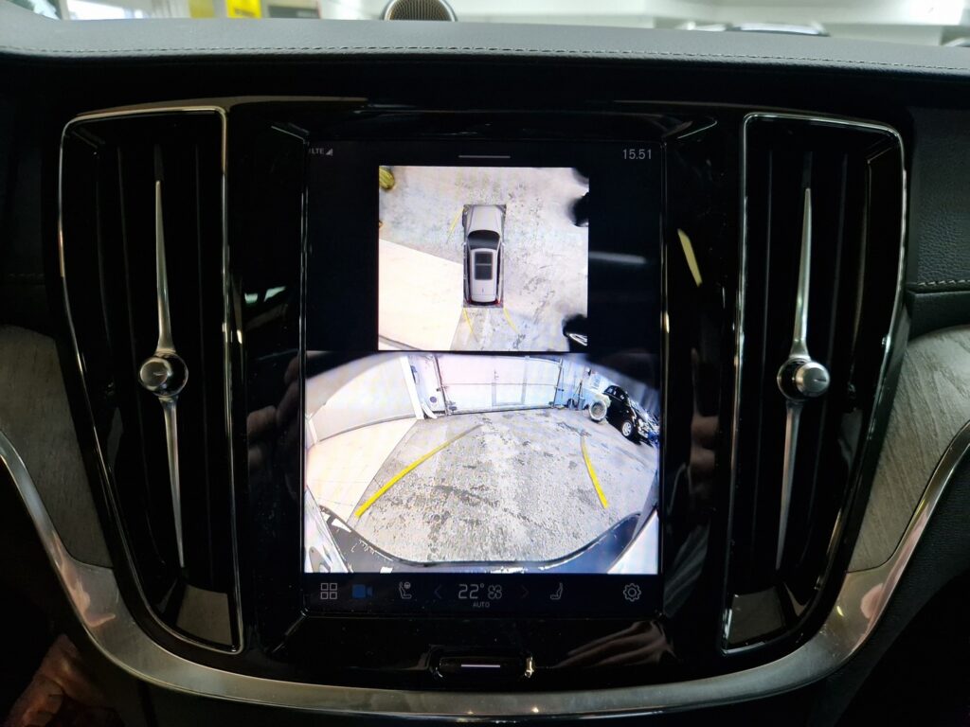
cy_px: 364
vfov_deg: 58.9
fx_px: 644
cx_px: 485
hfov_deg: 73.9
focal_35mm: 23
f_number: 1.8
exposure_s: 1/100
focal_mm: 5.4
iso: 320
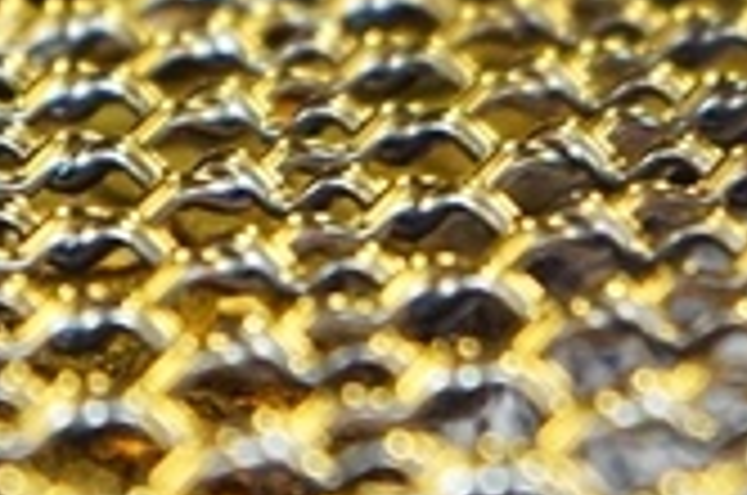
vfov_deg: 4.0
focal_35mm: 338
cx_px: 1508
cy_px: -205
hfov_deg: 6.0
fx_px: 7000
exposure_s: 1/60
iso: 6400
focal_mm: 70
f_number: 5.6
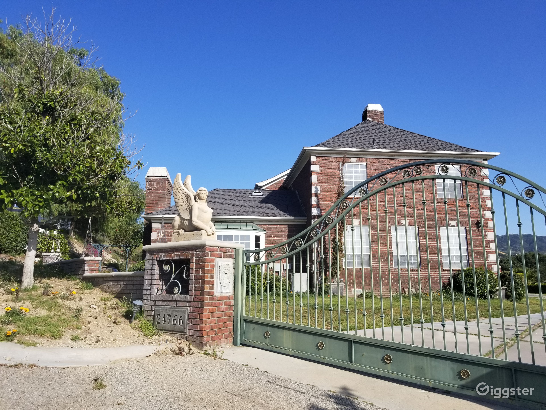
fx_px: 410
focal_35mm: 26
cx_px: 273
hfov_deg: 67.3
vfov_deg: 53.1
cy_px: 205
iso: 50
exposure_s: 1/2592
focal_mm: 4.3
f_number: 1.7
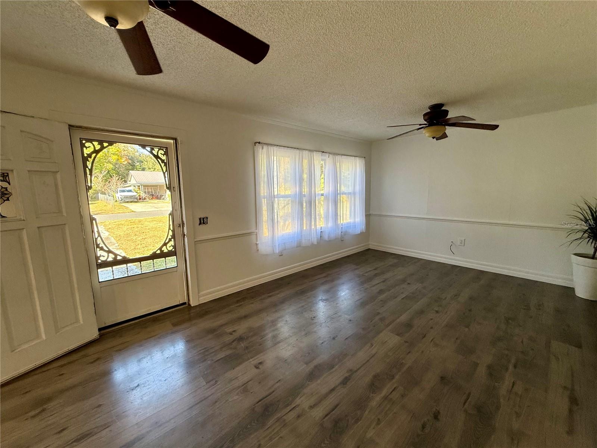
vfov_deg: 85.7
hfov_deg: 102.1
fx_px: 241
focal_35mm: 14
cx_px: 298
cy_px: 224
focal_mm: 2.22
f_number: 2.2
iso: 160
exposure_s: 1/120
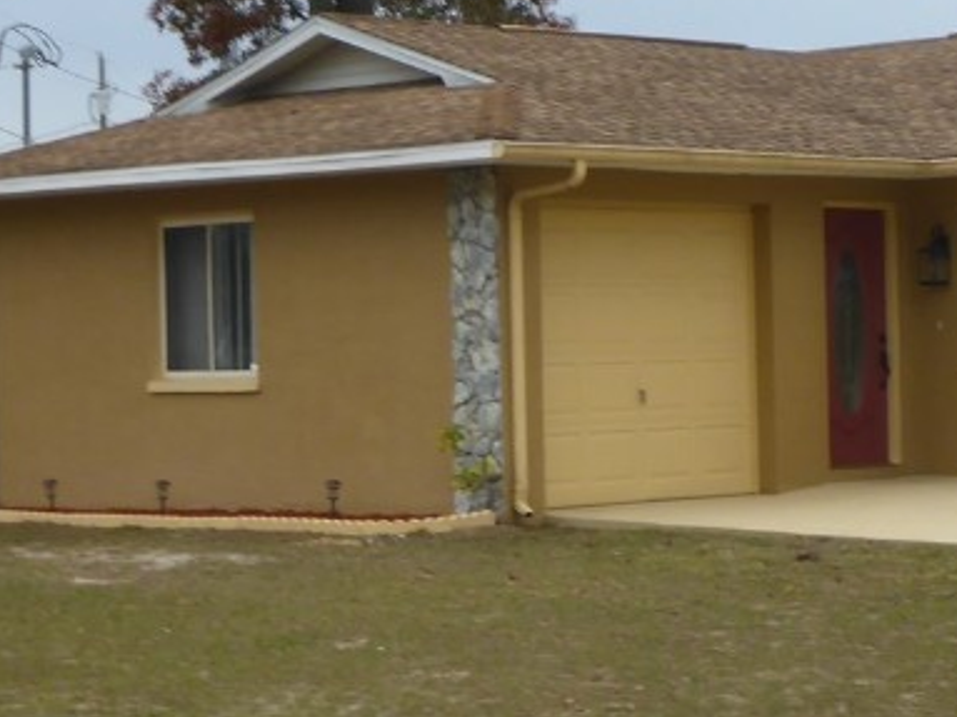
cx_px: 955
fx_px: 3178
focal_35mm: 115
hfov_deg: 16.8
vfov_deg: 12.9
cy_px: 360
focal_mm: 7.4
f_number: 4.2
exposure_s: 1/100
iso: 100
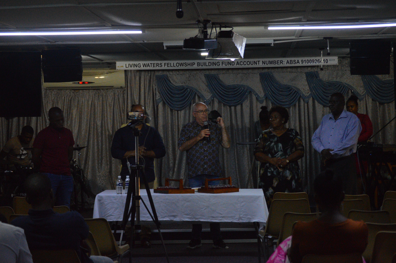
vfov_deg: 15.2
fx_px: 989
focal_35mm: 90
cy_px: 132
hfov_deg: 22.6
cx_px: 198
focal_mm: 60
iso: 3200
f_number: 4
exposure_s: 1/400
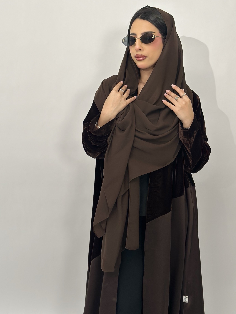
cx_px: 118
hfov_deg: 30.3
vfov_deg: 39.7
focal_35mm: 48
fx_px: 436
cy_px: 157
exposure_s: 1/68
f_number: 1.78
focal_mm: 6.86
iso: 125
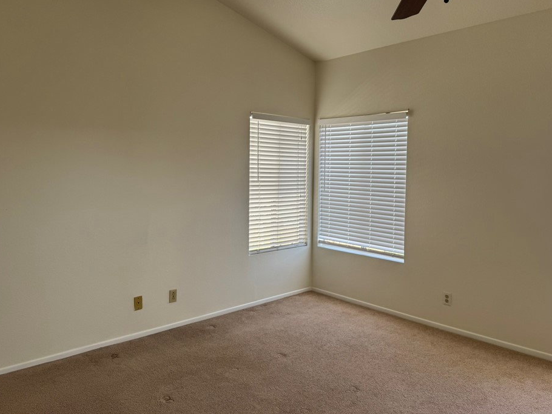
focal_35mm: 27
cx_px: 293
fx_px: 431
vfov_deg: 51.4
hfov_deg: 65.3
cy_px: 198
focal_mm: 6.76
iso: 64
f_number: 1.78
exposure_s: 1/140
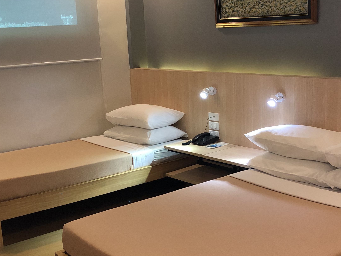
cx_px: 157
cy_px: 143
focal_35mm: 52
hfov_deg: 36.8
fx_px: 512
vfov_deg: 28.0
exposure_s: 1/15
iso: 80
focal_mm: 3.99
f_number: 1.8
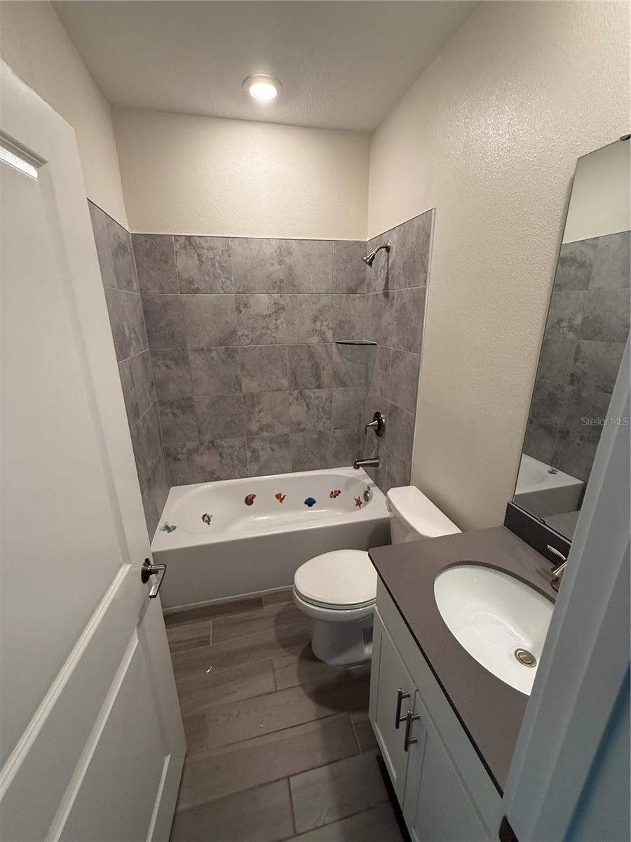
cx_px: 316
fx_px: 340
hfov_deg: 85.7
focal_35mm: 14
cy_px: 421
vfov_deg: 102.1
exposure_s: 1/120
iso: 320
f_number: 2.2
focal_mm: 2.22
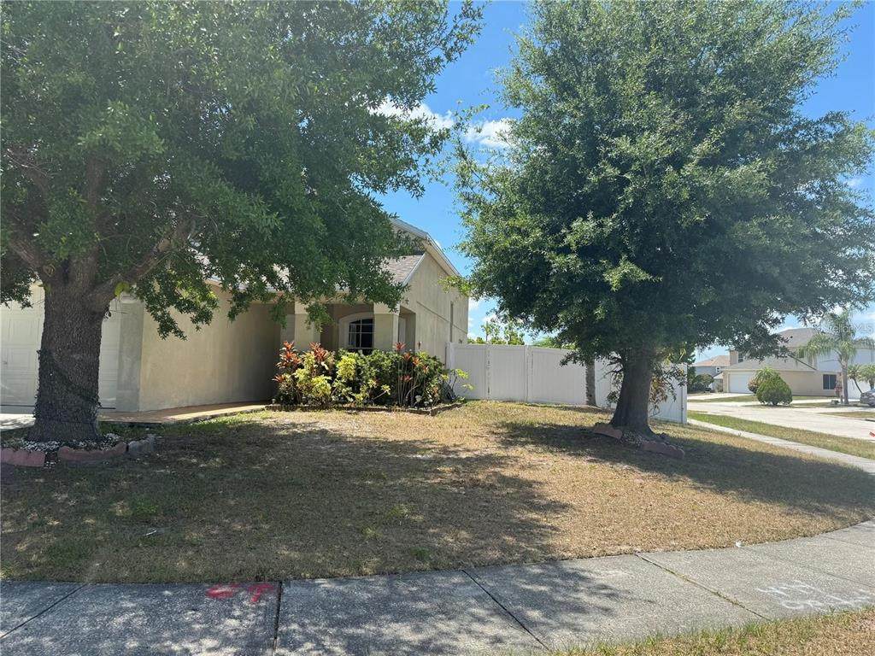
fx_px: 607
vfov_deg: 56.8
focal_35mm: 24
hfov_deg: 71.6
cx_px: 438
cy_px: 328
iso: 80
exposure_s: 1/2506
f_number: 1.78
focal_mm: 6.76
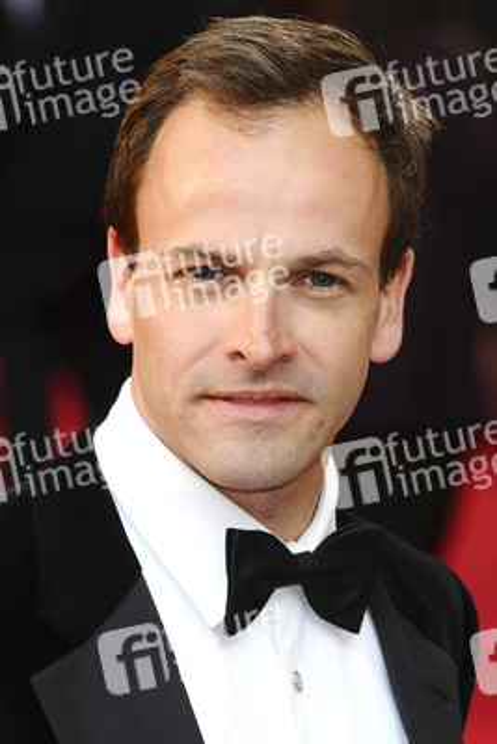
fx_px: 4500
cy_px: 372
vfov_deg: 9.5
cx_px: 248
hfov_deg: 6.3
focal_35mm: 218
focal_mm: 145
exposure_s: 1/250
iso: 320
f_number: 5.6
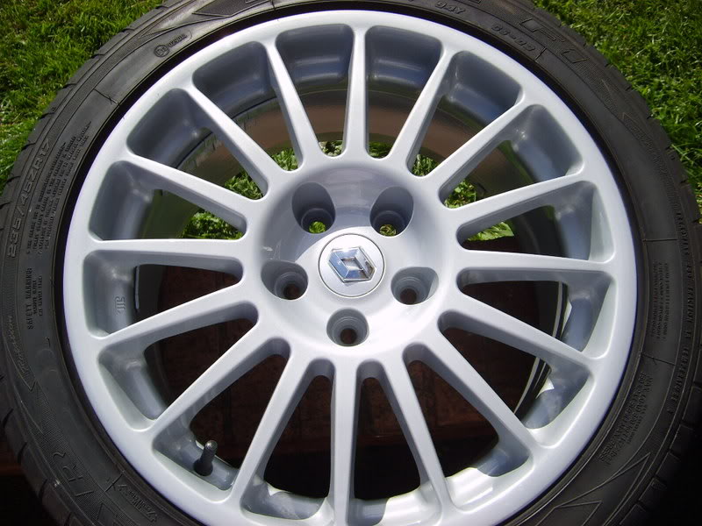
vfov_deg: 40.7
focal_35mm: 35
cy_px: 263
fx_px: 710
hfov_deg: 52.6
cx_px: 351
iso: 50
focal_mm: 5.8
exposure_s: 1/180
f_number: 7.1
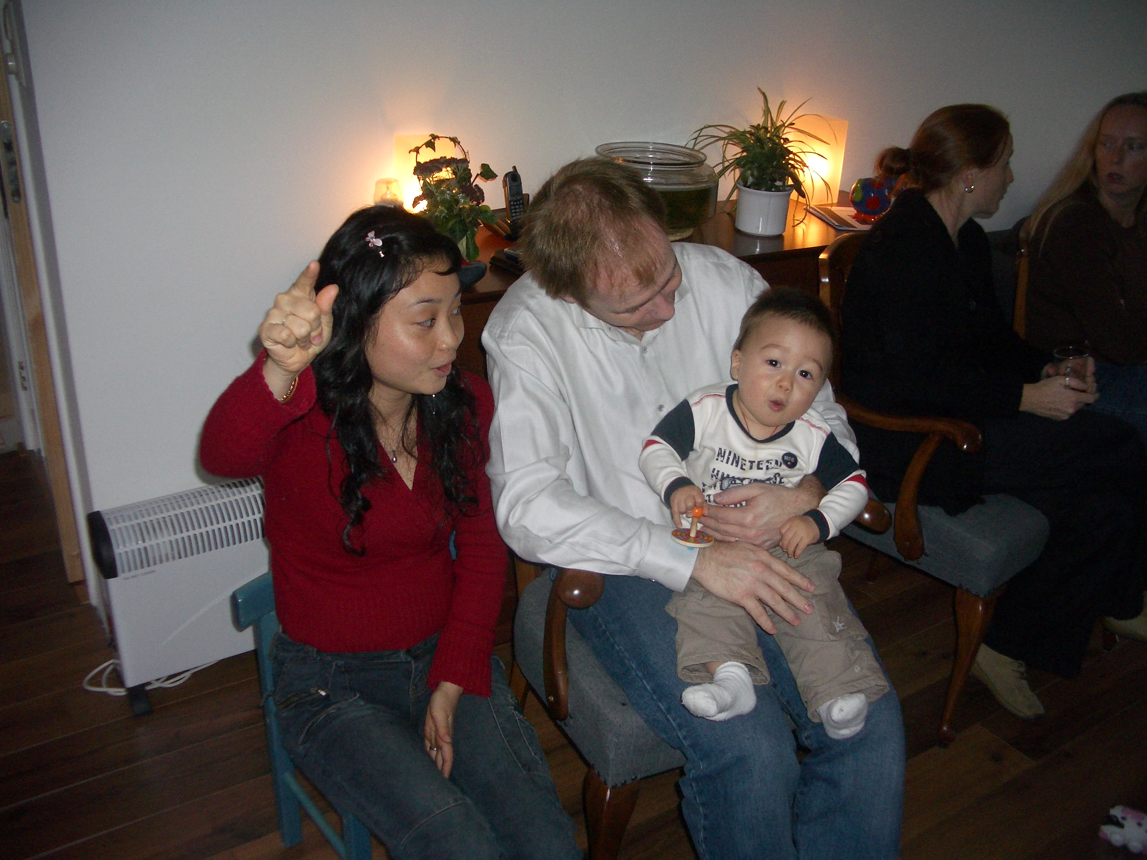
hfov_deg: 52.6
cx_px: 574
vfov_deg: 40.7
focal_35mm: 35
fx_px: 1160
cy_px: 430
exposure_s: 1/60
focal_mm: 5.8
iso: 100
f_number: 2.6
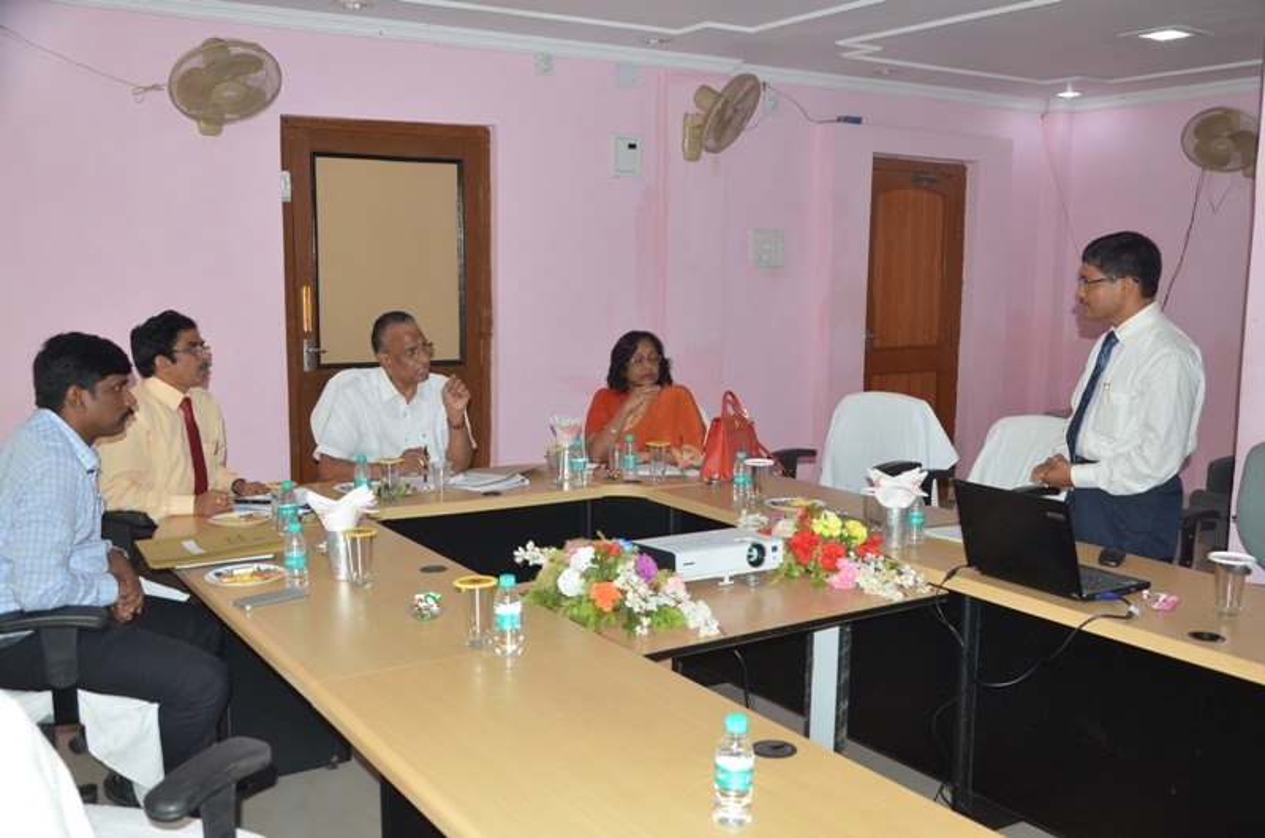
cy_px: 419
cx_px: 632
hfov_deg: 53.2
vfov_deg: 36.7
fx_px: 1262
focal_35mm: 36
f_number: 5.6
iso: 640
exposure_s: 1/125
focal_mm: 24
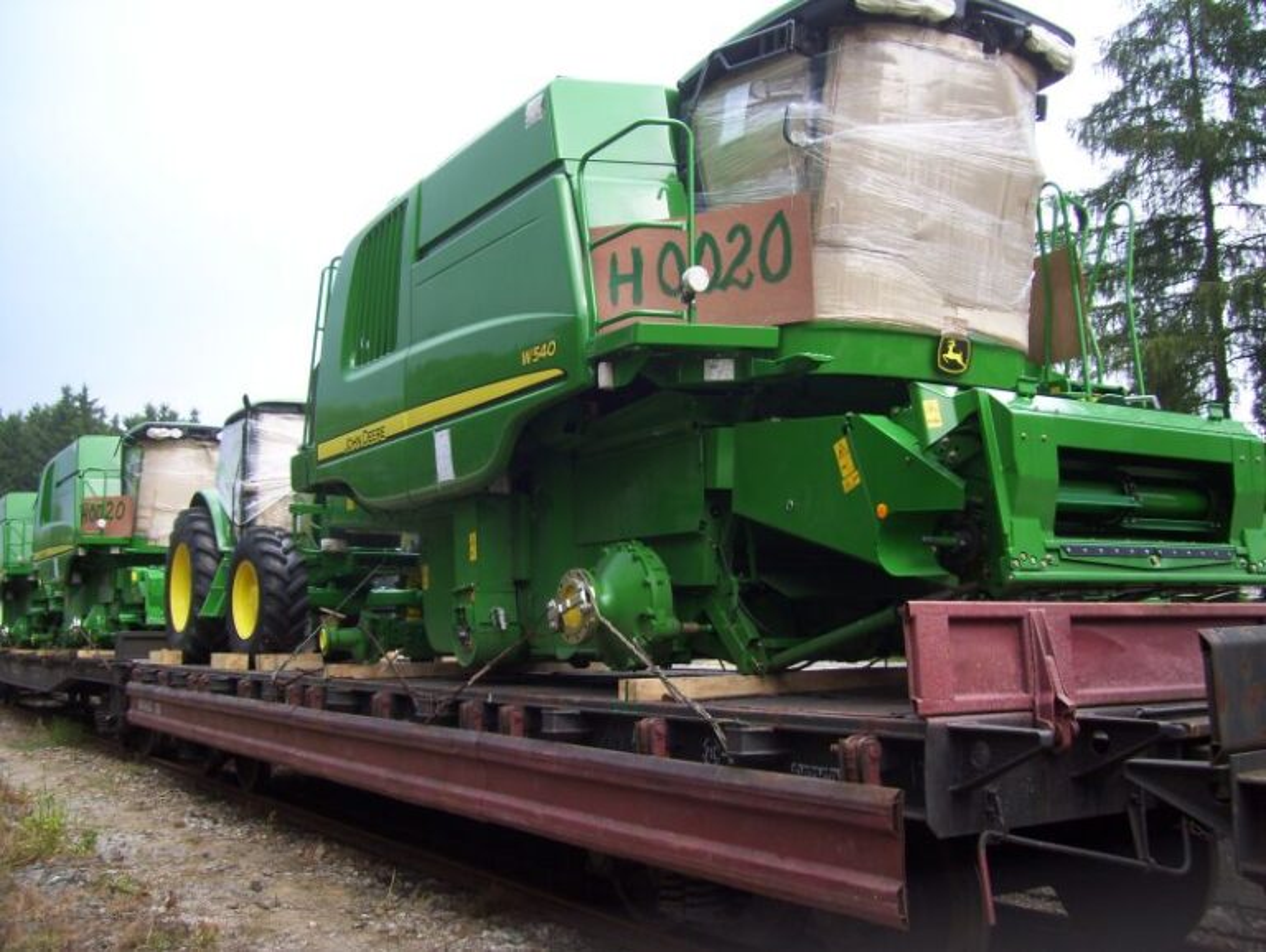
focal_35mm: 36
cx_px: 633
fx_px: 1318
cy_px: 476
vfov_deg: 39.7
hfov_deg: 51.3
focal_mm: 6
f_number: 2.7
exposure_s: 1/160
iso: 80
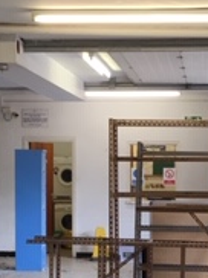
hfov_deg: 14.4
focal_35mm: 102
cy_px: 254
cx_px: 151
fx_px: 819
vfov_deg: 18.9
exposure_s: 1/33
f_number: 2.2
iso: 25
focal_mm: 4.15
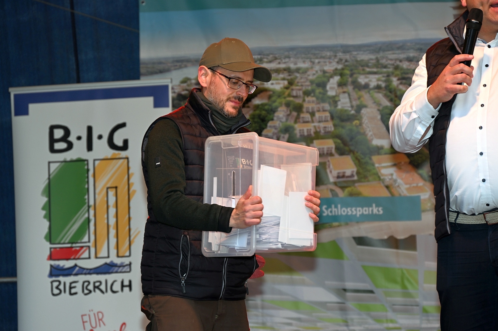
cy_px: 166
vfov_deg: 10.5
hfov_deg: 15.8
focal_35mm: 130
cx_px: 249
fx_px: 1797
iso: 500
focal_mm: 130
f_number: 6.3
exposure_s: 1/60
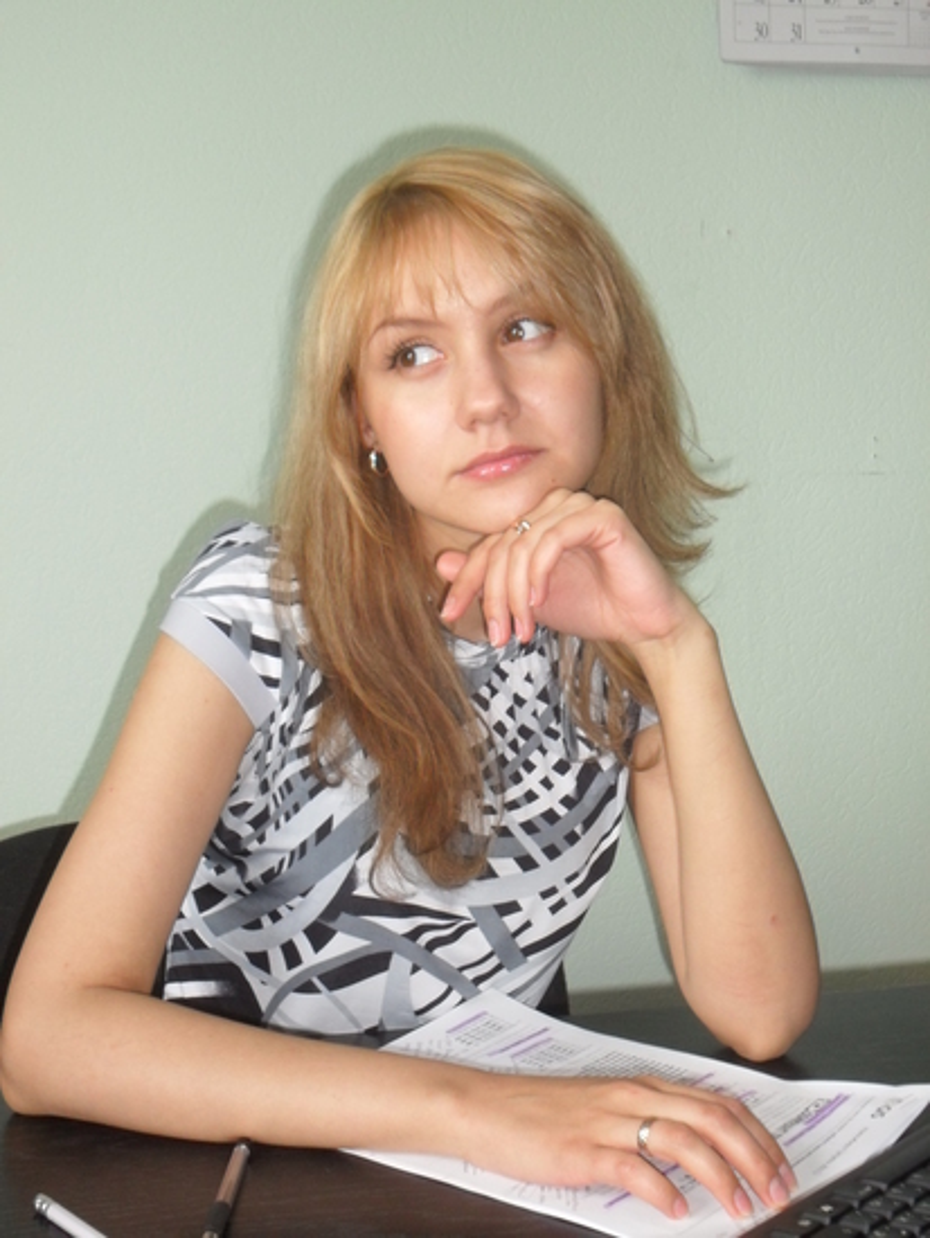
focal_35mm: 52
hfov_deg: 28.1
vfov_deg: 36.8
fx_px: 1861
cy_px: 619
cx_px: 465
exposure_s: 1/60
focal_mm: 9.3
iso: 200
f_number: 5
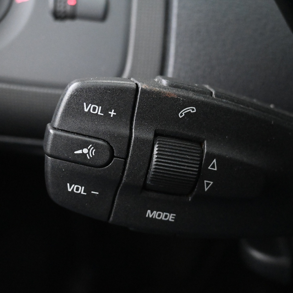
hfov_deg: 40.6
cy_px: 146
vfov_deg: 40.6
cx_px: 155
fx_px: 396
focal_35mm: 41
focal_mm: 21.5
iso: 9000
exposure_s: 1/30
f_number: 4
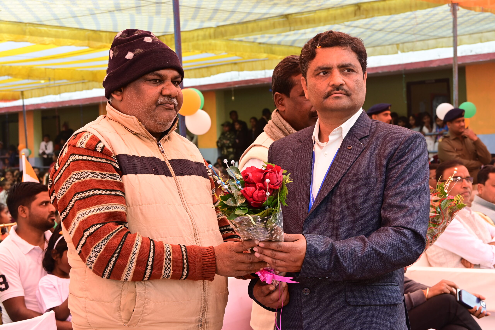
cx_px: 248
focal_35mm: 62
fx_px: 846
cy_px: 165
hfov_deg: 32.6
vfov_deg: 22.1
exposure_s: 1/125
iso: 250
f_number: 6.3
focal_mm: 41
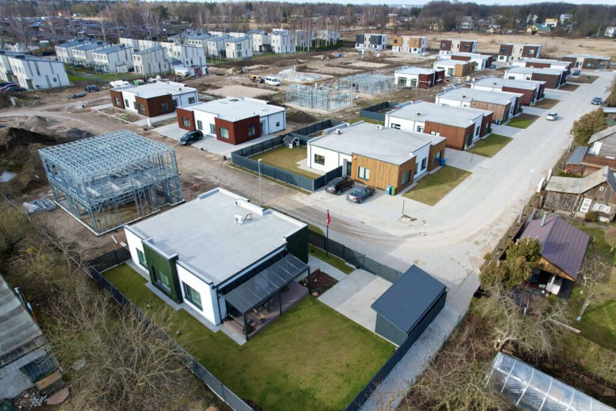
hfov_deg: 78.6
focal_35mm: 22
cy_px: 206
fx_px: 376
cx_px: 308
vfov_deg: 57.2
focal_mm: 8.38
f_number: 2.8
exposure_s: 1/640
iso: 100
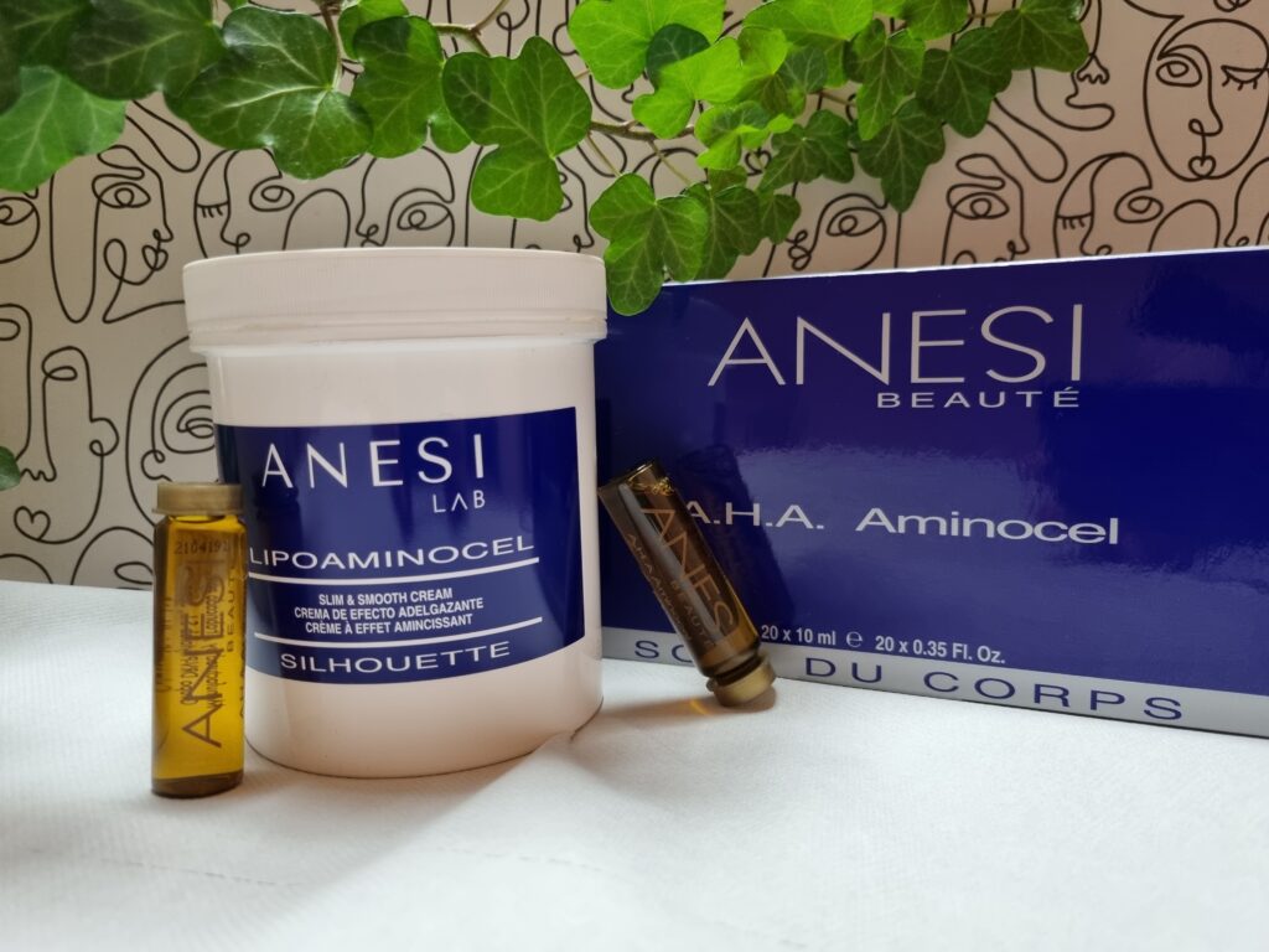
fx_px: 953
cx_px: 634
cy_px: 476
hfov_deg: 67.3
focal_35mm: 26
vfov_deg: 53.1
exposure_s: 1/50
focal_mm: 5.4
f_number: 1.8
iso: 320
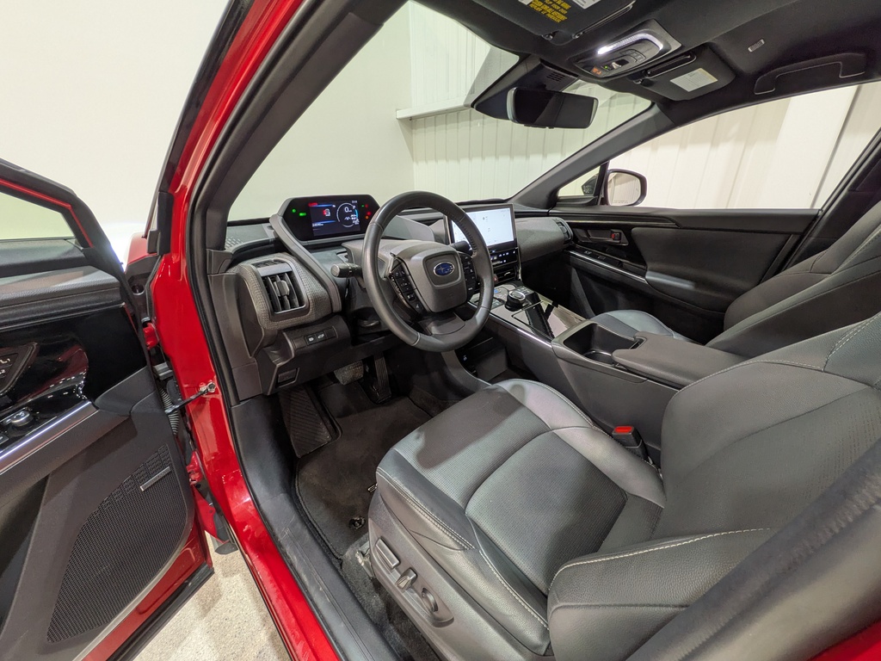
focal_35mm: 14
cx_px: 440
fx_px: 356
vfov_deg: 85.7
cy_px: 330
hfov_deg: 102.1
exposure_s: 1/25
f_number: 2.2
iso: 62
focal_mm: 1.83
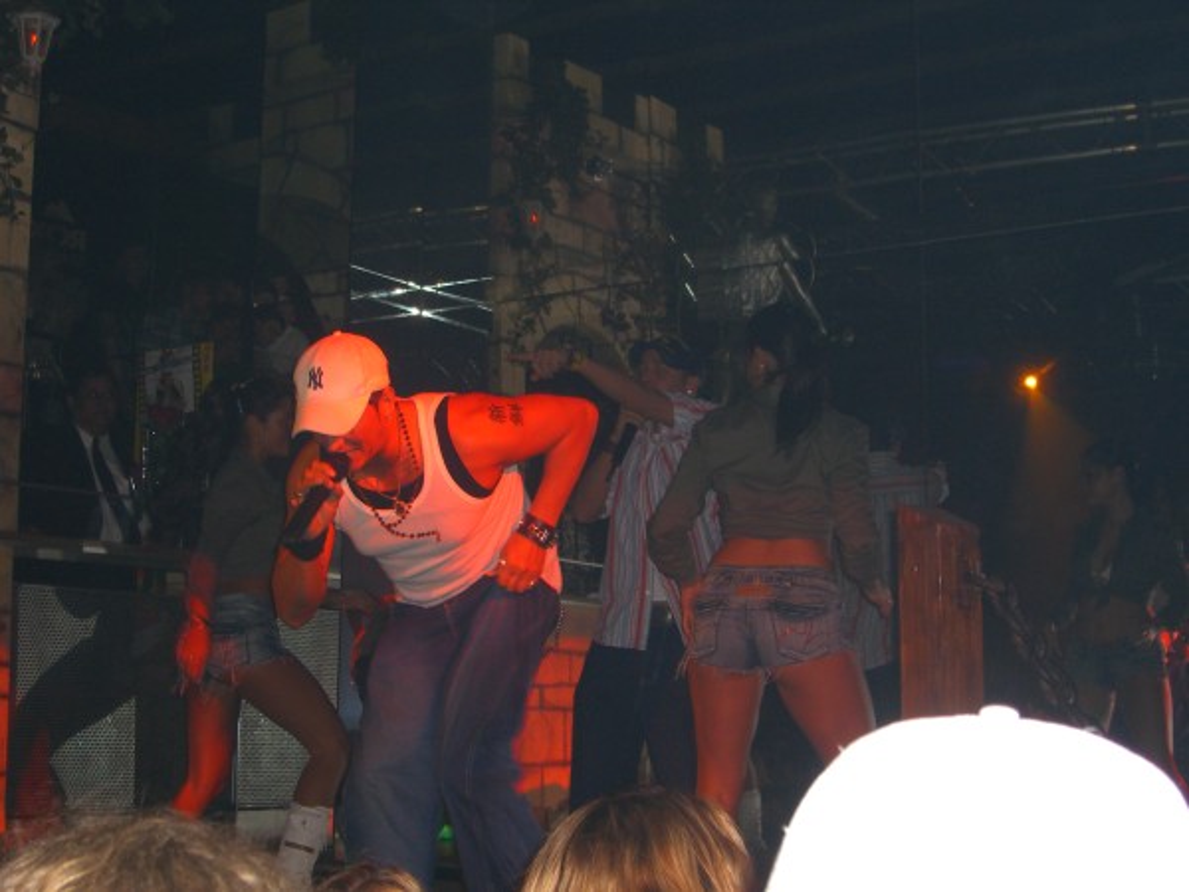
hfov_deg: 33.8
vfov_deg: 25.7
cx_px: 594
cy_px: 446
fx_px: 1958
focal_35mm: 57
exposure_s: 1/60
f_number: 3.6
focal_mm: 11.8
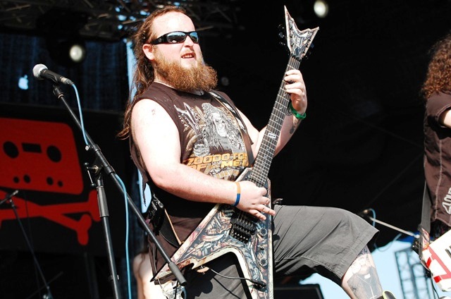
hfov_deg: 19.5
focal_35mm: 105
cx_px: 226
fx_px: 1313
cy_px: 150
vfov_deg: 13.0
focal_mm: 70
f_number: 5
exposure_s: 1/1000
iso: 400
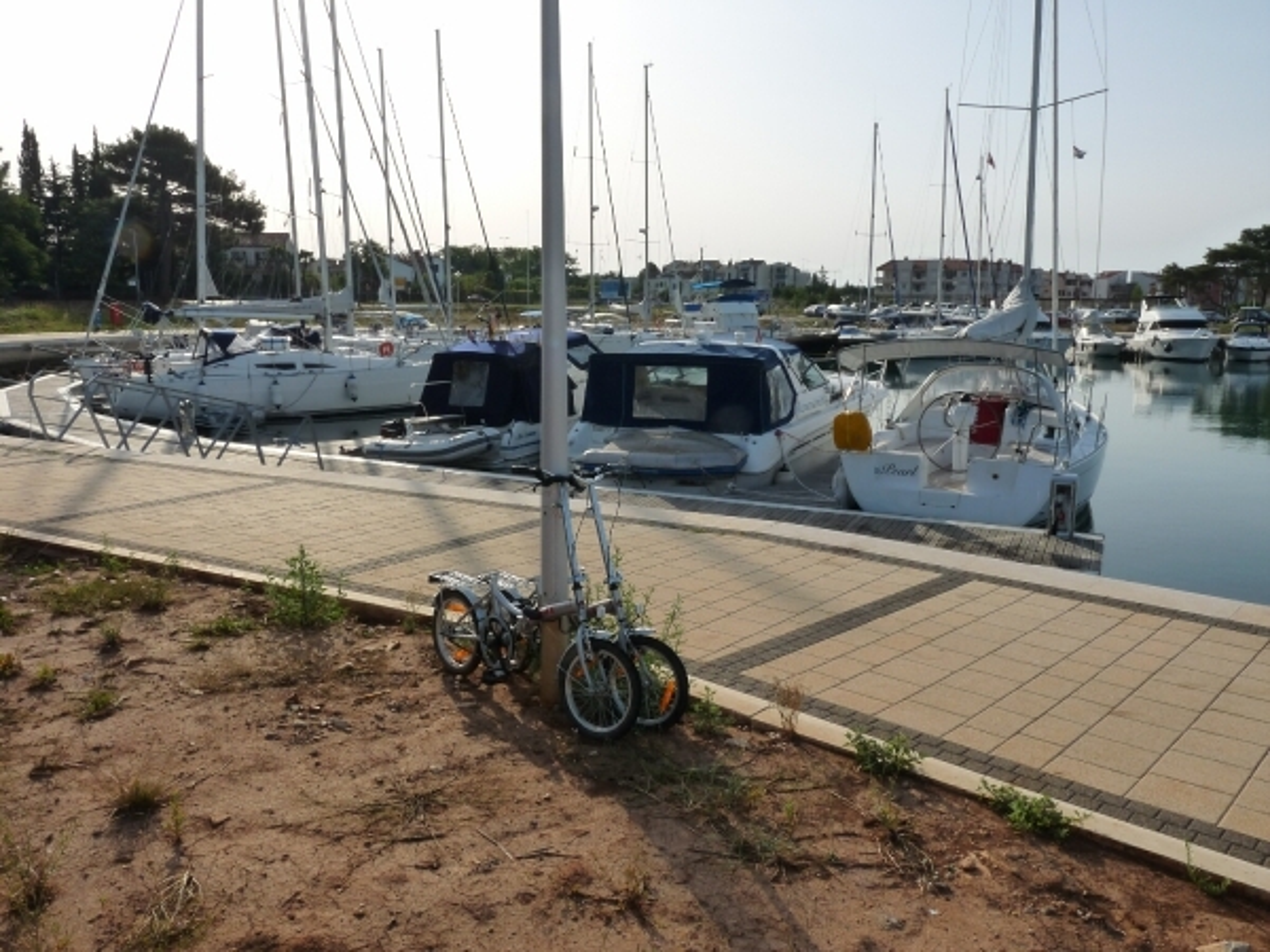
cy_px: 476
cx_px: 635
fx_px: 991
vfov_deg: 51.4
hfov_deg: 65.3
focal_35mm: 27
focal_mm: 4.8
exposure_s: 1/400
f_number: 6.3
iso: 160
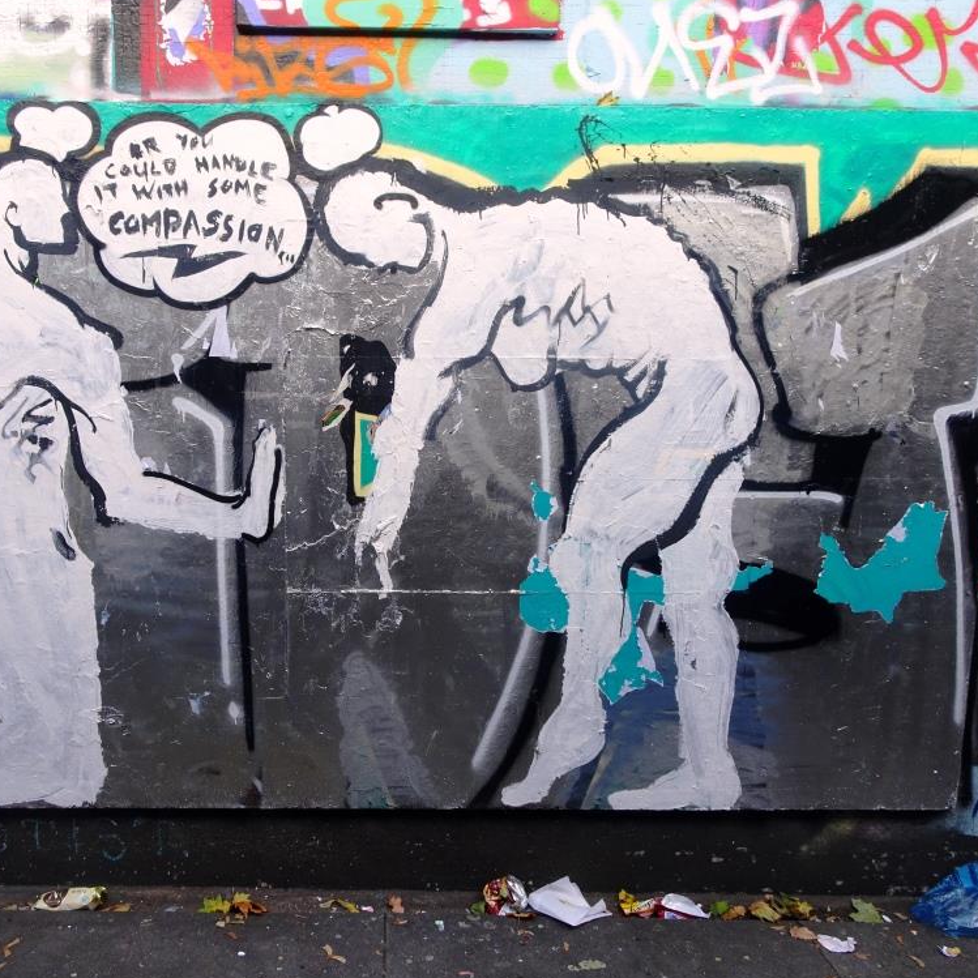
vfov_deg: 55.6
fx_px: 927
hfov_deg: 55.3
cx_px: 402
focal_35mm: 29
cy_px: 495
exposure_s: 1/160
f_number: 3.5
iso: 80
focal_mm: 4.1
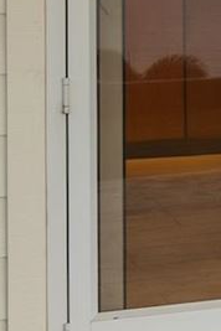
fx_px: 1694
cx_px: 1274
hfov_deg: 5.1
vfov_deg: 11.0
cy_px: -55
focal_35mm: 184
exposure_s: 1/3
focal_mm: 16
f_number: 8
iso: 100
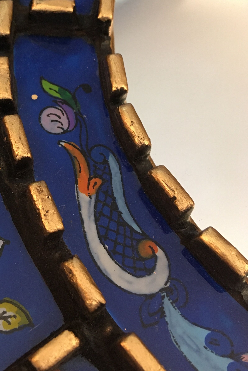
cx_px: 25
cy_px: 129
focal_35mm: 51
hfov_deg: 25.7
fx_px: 527
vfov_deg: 38.5
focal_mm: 4.15
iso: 200
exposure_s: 1/33
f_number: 2.2
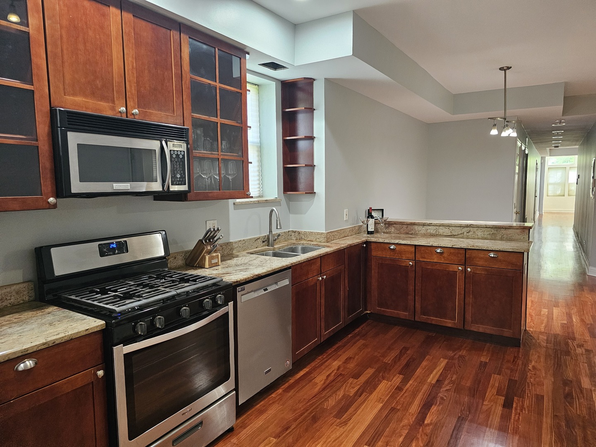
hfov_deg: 73.9
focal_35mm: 23
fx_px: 396
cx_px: 298
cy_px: 224
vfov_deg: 58.9
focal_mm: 6.3
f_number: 1.7
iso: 1000
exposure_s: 1/120
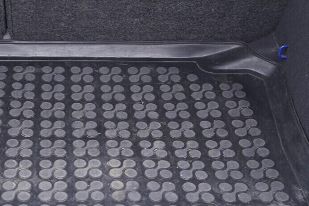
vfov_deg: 18.1
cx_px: 46
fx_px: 644
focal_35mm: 75
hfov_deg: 26.3
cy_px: 46
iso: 640
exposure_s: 1/40
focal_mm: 24
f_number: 2.8
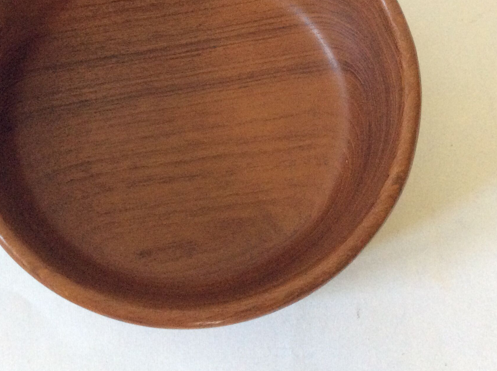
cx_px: 171
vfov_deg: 29.3
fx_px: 702
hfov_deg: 38.6
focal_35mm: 49
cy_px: 118
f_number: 2.4
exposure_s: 1/25
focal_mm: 3.3
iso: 250
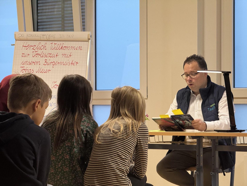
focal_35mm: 120
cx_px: 124
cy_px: 93
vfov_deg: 12.3
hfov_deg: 16.4
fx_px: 856
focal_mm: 15.66
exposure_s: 1/50
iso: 320
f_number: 2.8
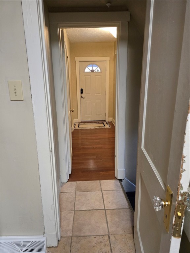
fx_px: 168
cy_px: 126
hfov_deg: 58.9
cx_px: 95
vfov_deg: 73.9
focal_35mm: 23
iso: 500
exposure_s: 1/120
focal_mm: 6.3
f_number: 1.7
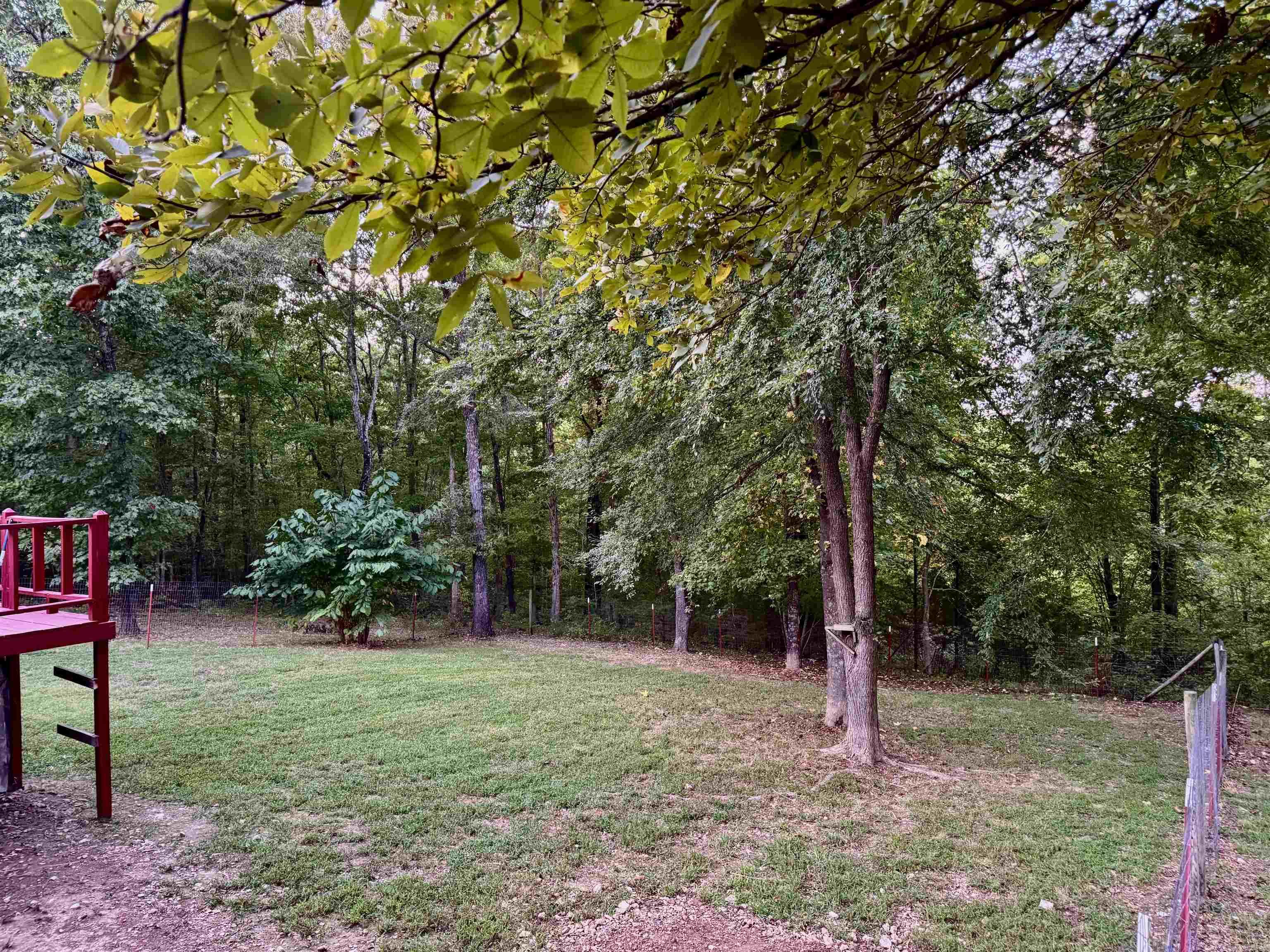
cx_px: 635
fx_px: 881
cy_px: 476
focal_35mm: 24
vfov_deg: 56.8
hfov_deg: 71.6
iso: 800
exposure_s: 1/60
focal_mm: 6.76
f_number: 1.78
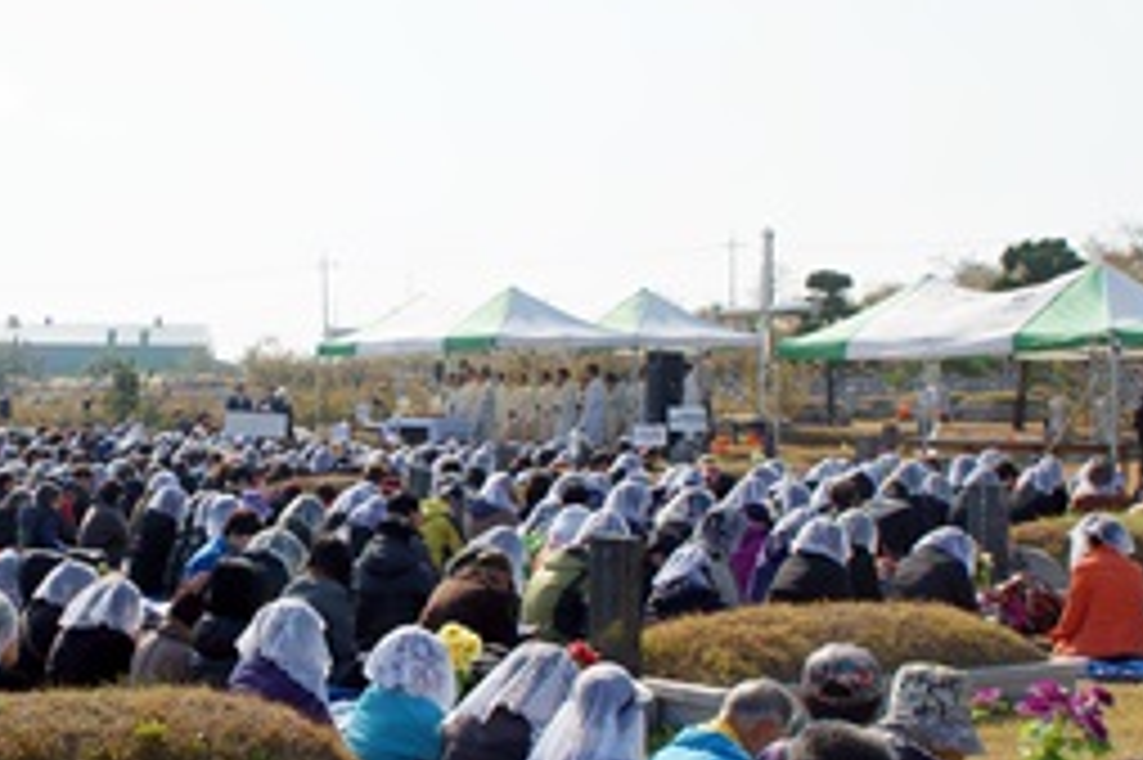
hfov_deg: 27.9
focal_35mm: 71
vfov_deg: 19.2
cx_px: 234
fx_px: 2253
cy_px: 402
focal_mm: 24
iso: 100
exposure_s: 1/200
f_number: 9
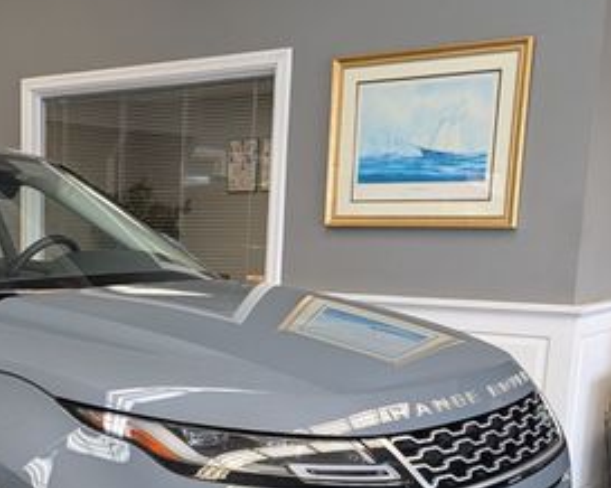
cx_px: 45
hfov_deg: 32.3
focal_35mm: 55
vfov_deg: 26.7
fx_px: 994
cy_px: 430
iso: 52
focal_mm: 6.9
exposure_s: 1/30
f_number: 1.68
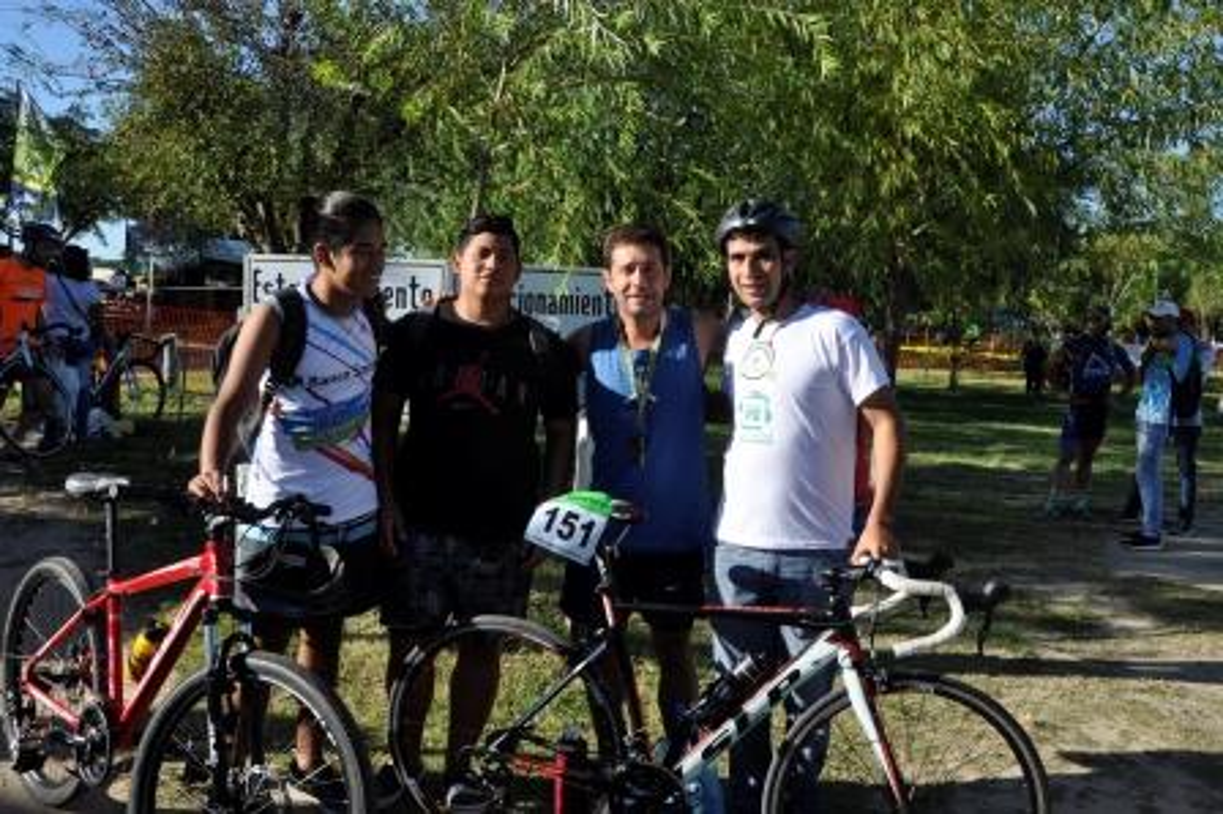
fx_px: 1120
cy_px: 407
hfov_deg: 57.3
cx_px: 612
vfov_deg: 39.9
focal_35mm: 33
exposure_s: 1/320
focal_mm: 22
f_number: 9
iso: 200
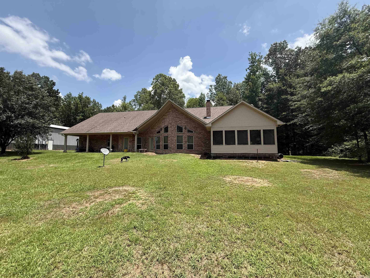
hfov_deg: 102.1
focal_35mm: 14
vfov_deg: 85.7
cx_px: 185
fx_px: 150
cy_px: 139
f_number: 2.2
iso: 64
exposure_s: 1/1745
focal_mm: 2.22
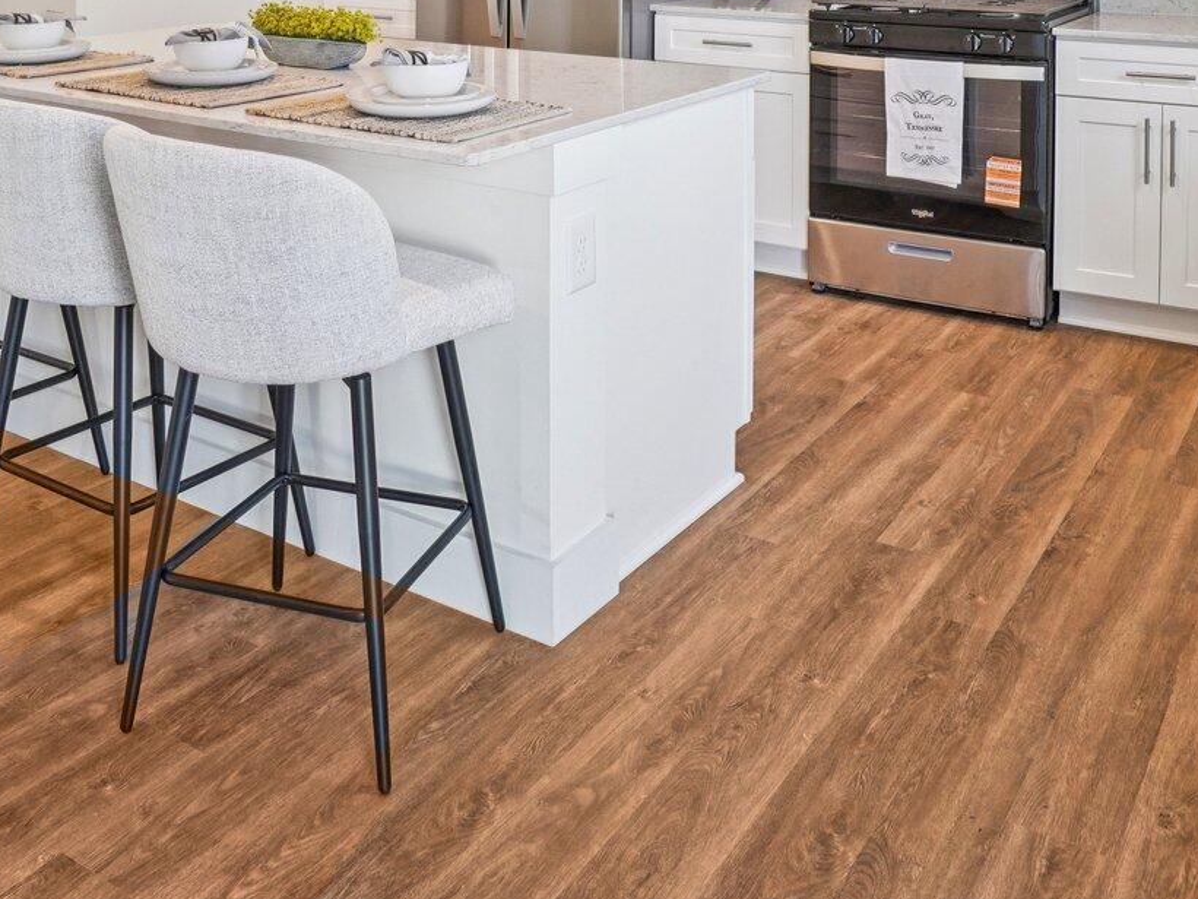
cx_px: 619
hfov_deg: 51.3
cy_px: -93
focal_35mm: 36
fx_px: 1246
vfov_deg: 34.2
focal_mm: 10
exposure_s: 1/20
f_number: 8
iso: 400
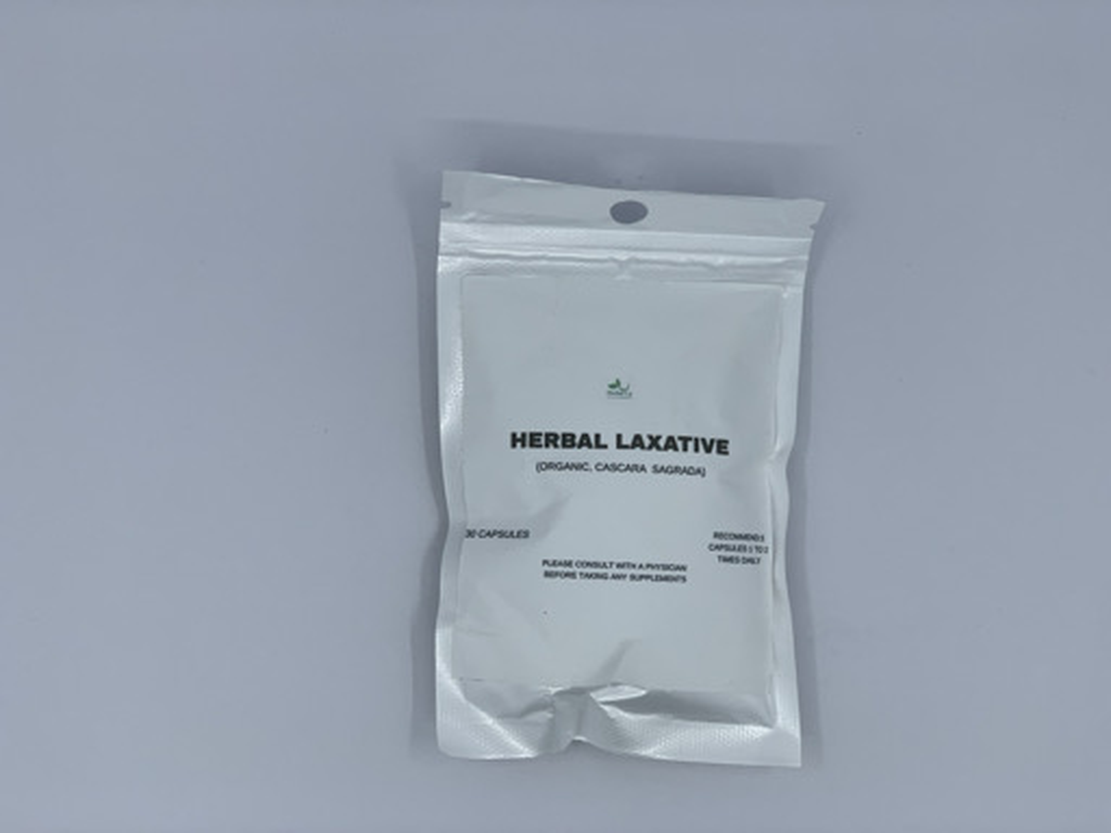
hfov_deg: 36.8
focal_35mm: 52
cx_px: 556
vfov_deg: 28.0
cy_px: 416
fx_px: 1669
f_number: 2.4
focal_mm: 6
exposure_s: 1/648
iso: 16
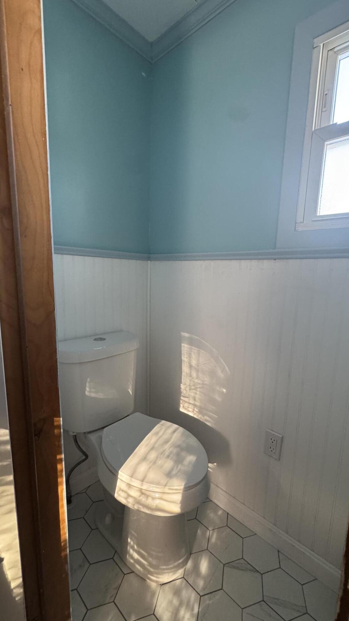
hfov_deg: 67.0
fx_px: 263
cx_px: 188
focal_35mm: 16
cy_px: 317
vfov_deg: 99.4
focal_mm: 2.22
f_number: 2.2
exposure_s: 1/60
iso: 400
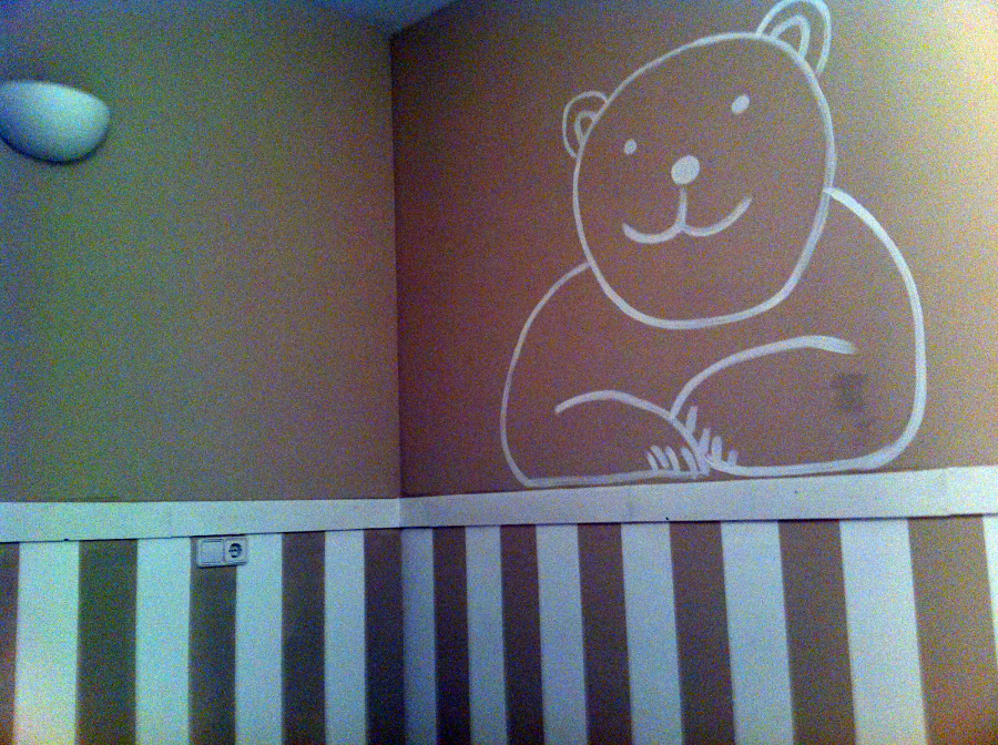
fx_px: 1007
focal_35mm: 35
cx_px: 499
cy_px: 372
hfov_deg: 52.7
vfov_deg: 40.6
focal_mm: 3.85
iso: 160
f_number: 2.8
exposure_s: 1/15
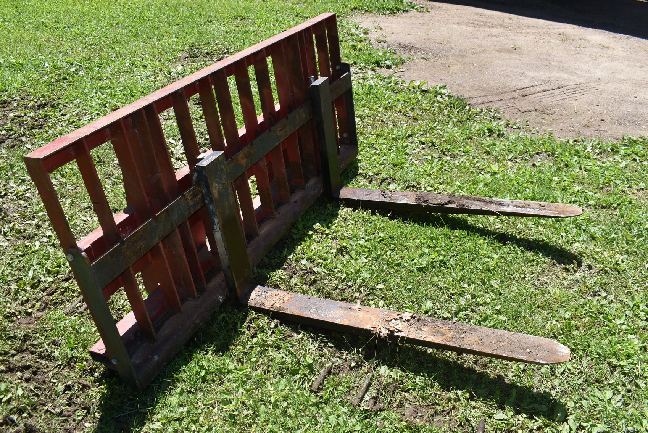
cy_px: 216
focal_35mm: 30
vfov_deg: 43.7
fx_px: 540
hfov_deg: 61.9
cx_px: 324
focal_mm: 20
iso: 100
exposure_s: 1/200
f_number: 7.1
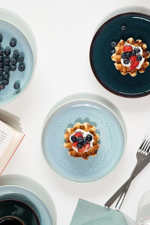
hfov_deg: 16.1
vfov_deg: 23.9
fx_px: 531
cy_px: 112
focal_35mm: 85
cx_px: 75
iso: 100
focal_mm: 85
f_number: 6.3
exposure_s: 1/10
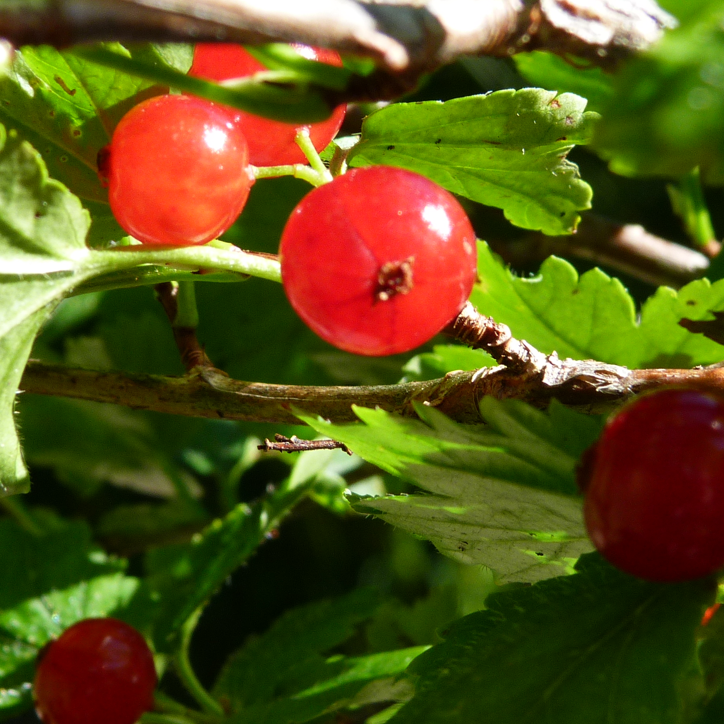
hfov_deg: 15.9
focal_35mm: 109
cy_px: 362
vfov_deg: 16.0
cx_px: 493
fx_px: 2579
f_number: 4
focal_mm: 9.4
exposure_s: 1/250
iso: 100
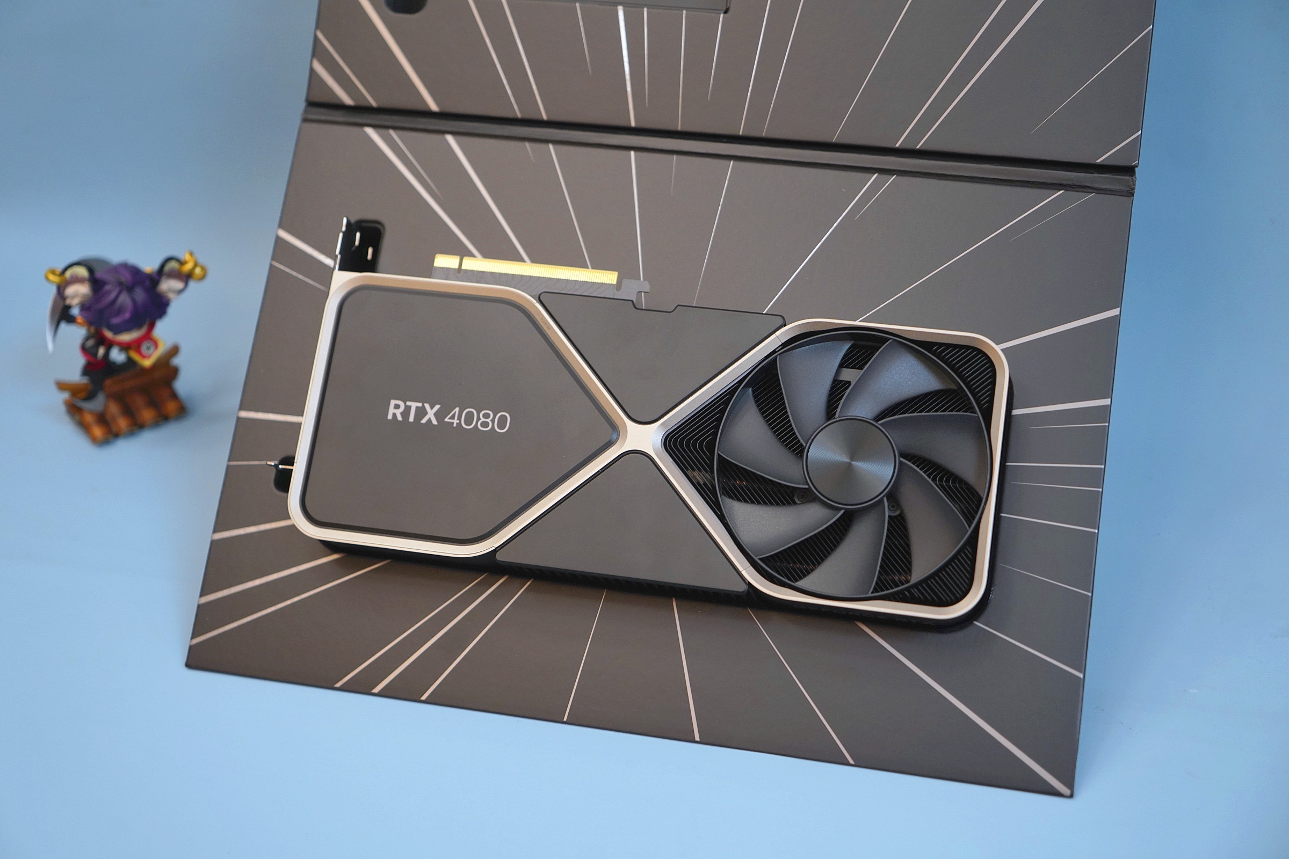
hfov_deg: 39.6
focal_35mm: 50
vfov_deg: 27.0
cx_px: 644
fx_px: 1790
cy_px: 430
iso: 800
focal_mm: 50
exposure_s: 1/100
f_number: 4
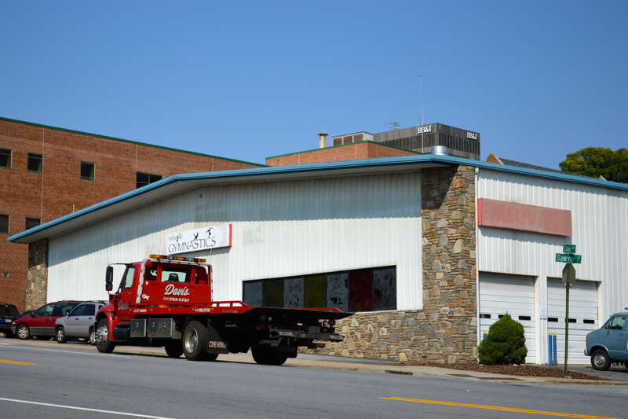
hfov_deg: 29.9
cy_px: 210
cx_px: 314
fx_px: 1177
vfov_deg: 20.2
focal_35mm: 68
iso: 200
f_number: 5.3
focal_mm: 45
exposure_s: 1/640
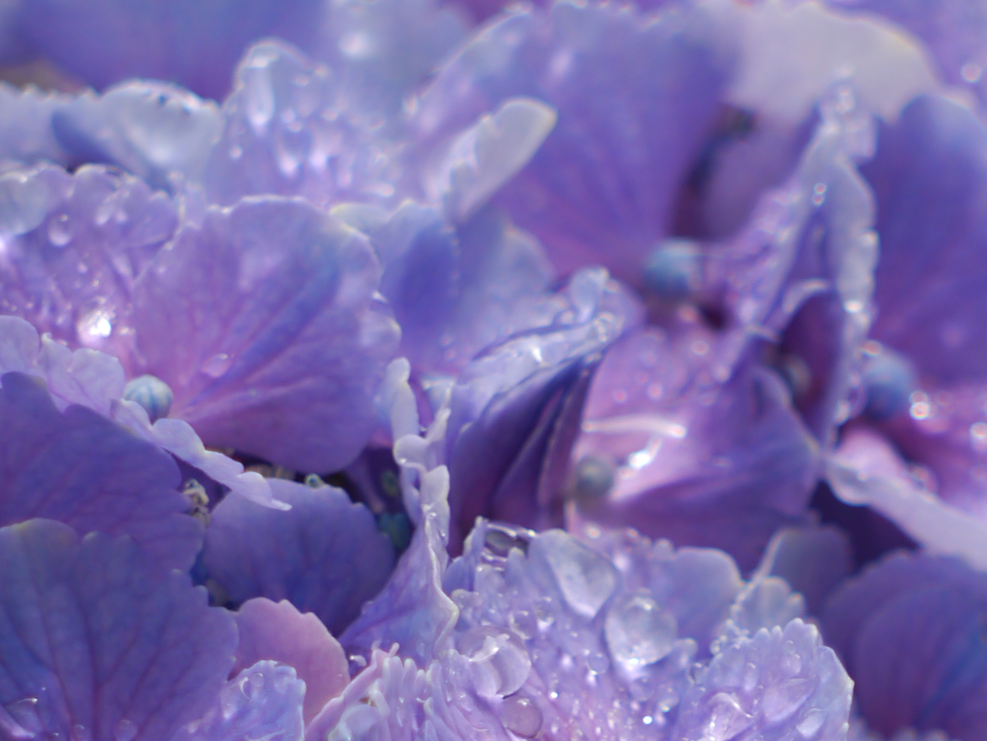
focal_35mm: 1028
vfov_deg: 1.4
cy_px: 695
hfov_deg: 1.9
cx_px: 930
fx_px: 29325
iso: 160
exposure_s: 1/250
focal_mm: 200
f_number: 5.6
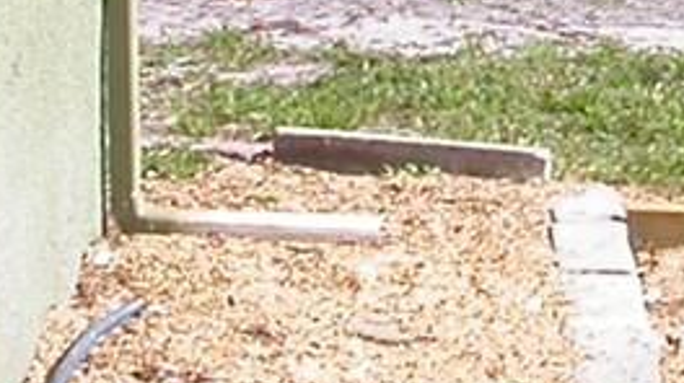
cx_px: 1124
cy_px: -264
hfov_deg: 8.4
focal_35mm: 251
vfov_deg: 4.8
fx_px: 4549
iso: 100
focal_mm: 7.85
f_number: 6
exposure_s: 1/300
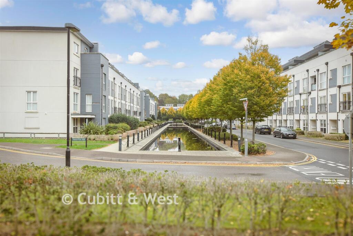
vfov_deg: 43.6
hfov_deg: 61.9
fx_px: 294
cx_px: 176
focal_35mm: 30
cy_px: 118
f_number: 11
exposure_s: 1/13
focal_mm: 20
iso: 160
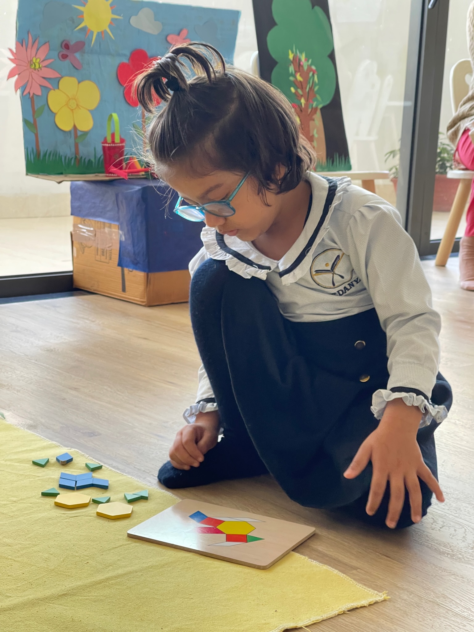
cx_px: 237
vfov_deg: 30.3
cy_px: 316
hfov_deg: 22.9
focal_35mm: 64
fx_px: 1169
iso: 200
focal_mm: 7.5
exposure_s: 1/74
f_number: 2.2
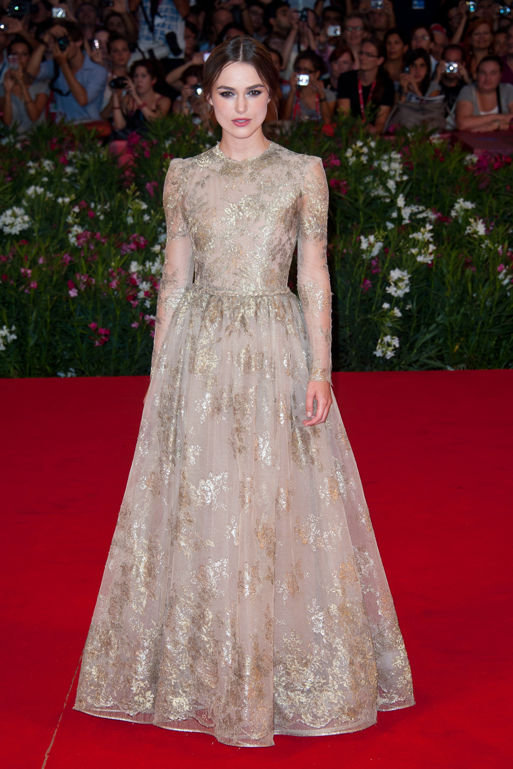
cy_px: 384
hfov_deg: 15.2
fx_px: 1924
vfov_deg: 22.6
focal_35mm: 90
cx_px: 256
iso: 560
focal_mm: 90
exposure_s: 1/250
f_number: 6.3
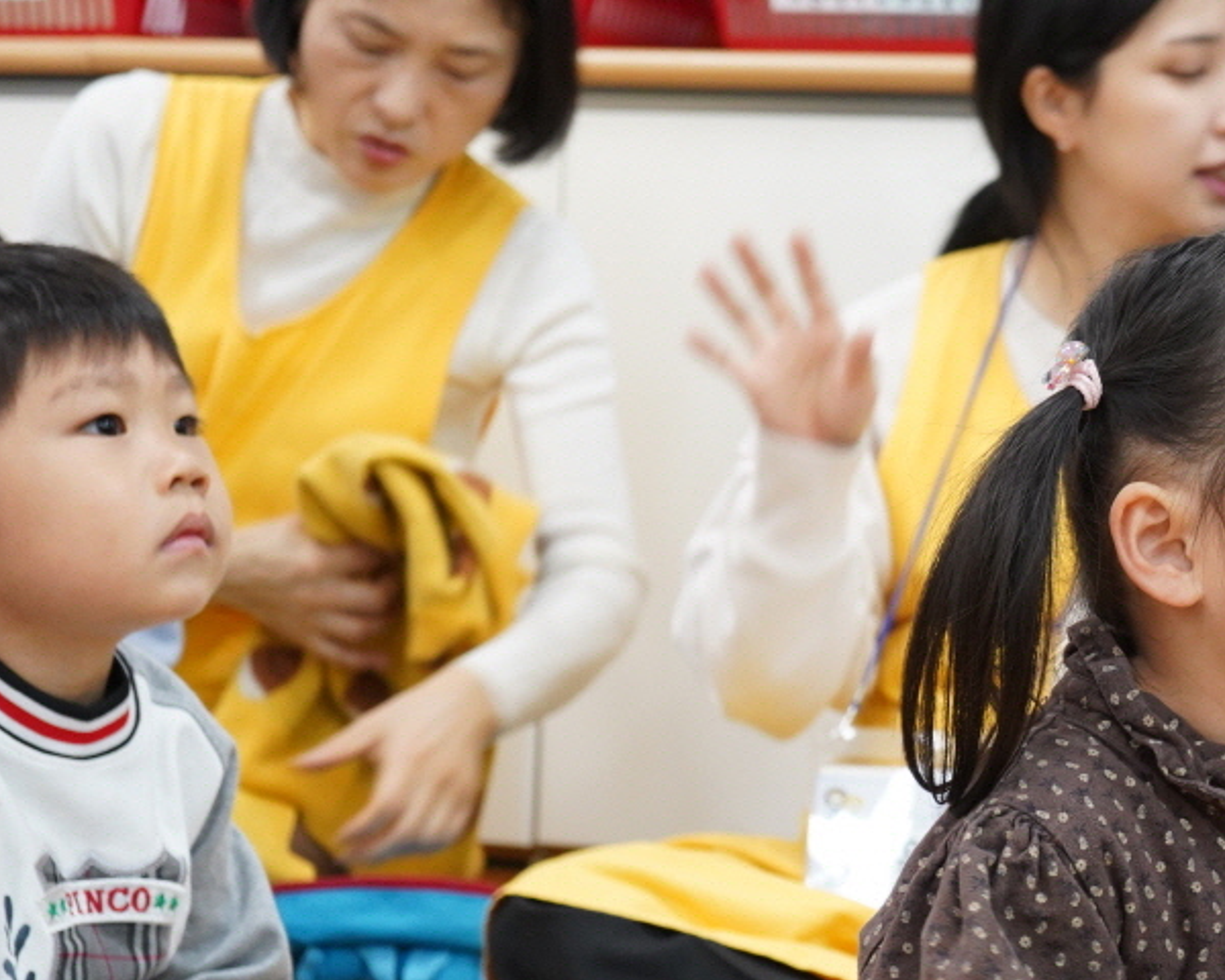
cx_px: 1237
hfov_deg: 15.5
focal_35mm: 122
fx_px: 4423
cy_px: 575
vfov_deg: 12.6
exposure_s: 1/60
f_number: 5.6
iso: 2500
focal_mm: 60
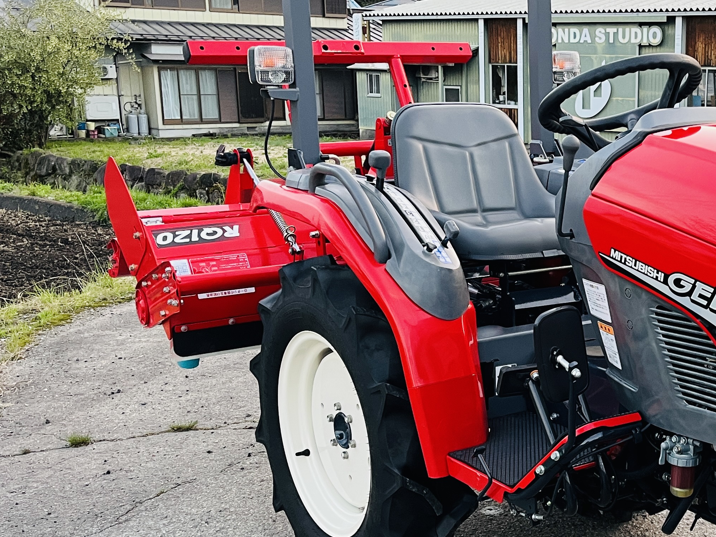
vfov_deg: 27.9
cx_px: 611
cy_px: 332
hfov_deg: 35.2
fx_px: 1076
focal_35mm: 52
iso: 160
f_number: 1.6
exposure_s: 1/60
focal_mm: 5.1
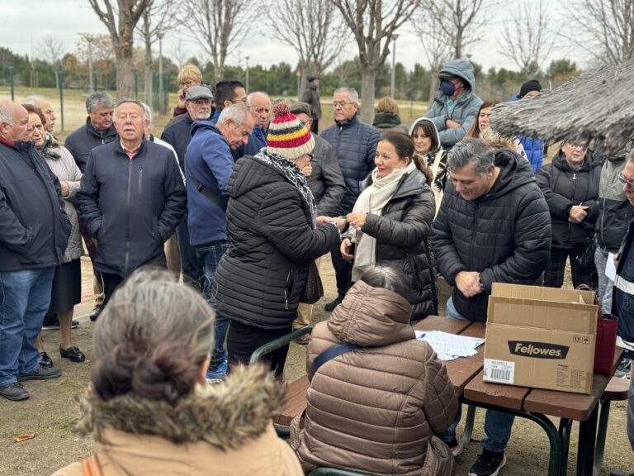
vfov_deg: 30.3
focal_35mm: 48
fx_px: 879
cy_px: 238
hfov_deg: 39.7
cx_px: 317
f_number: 1.78
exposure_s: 1/370
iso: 64
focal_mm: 6.86
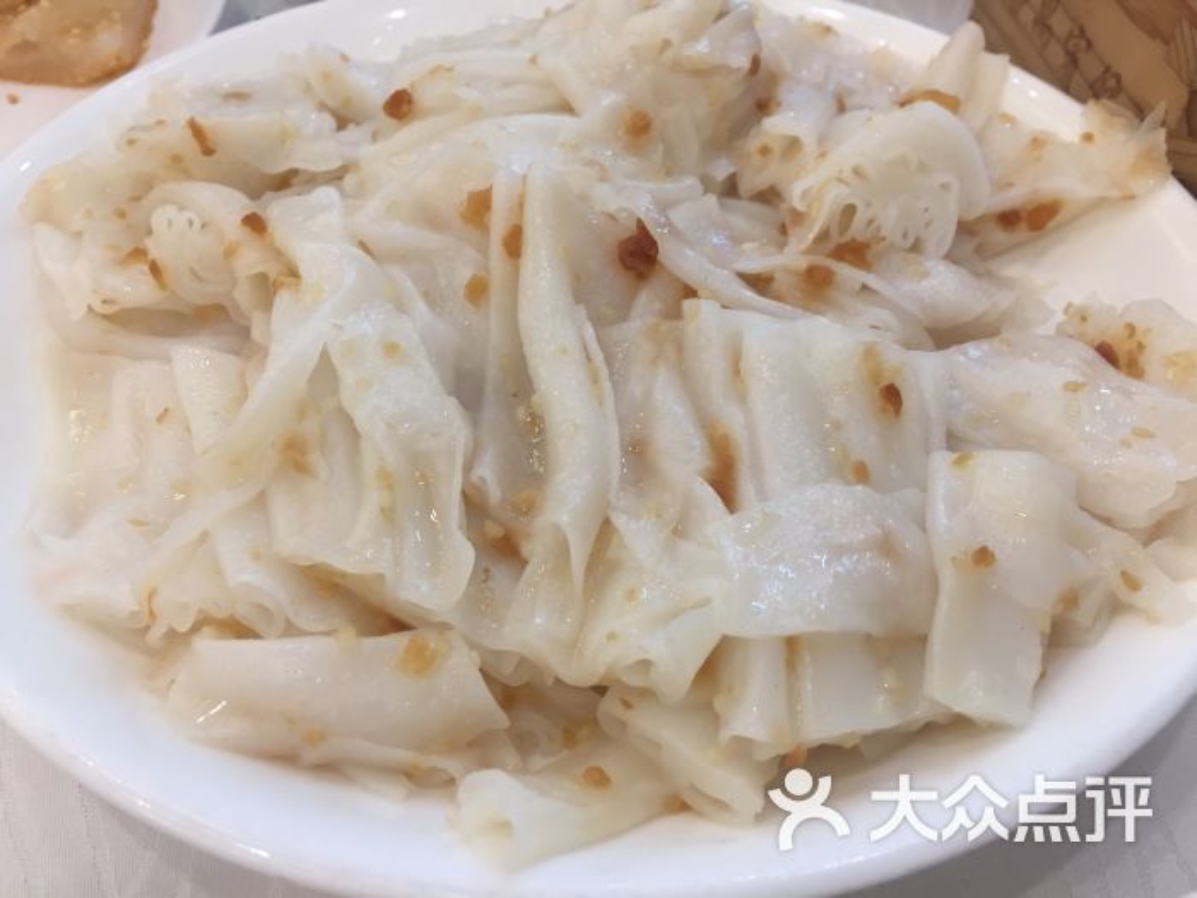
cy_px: 449
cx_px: 598
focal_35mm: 29
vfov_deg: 48.2
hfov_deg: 61.7
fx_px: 1003
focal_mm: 4.15
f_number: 2.2
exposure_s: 1/33
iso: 32
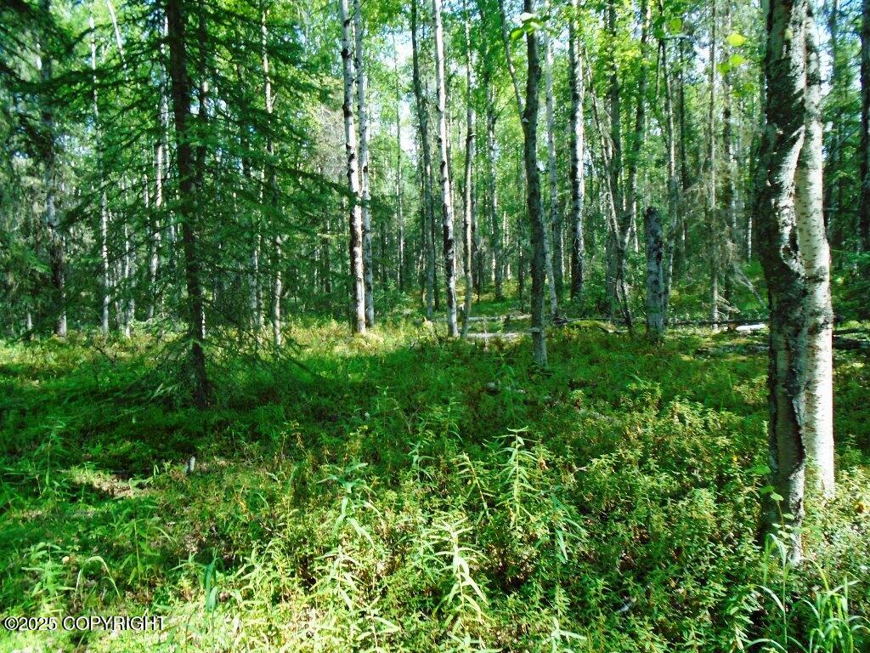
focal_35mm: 26
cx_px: 435
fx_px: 653
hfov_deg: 67.3
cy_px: 326
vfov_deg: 53.1
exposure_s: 1/125
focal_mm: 4.6
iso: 100
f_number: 3.2
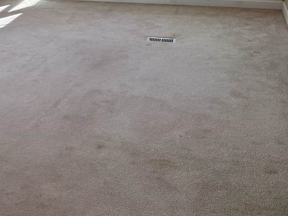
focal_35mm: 68
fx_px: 566
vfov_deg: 21.2
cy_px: 25
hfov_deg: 27.0
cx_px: 3
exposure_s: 1/243
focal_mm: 6.76
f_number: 1.78
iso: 100
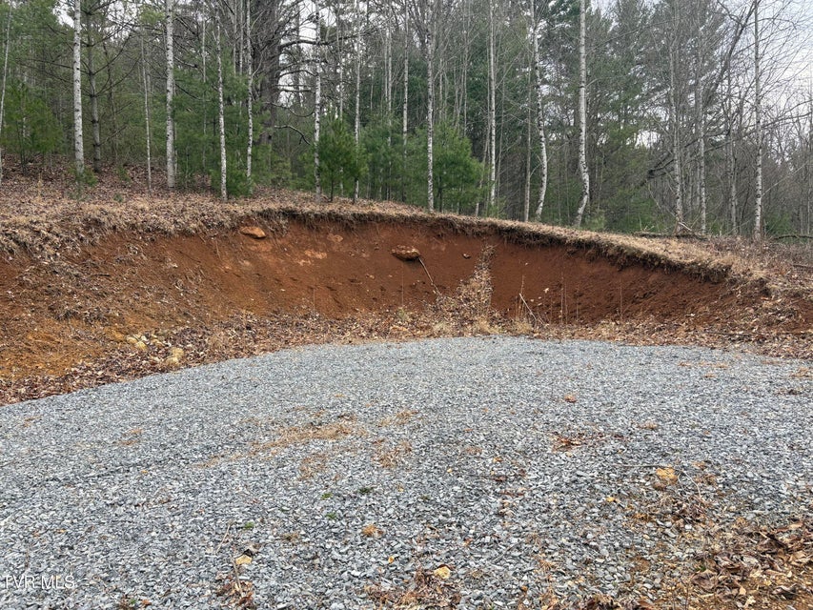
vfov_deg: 53.1
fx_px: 611
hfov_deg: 67.3
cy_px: 305
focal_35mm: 26
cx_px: 406
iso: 50
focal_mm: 5.96
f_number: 1.6
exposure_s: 1/694
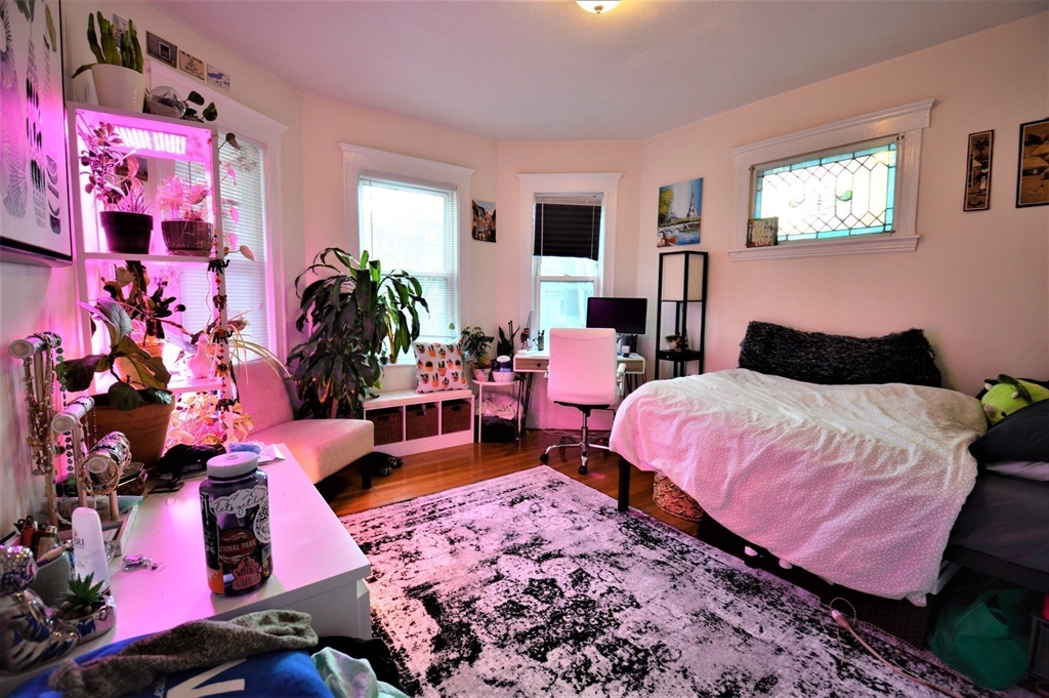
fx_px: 437
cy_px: 349
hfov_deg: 100.4
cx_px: 524
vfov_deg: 77.2
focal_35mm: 15
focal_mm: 10
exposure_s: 1/80
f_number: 4.5
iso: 400
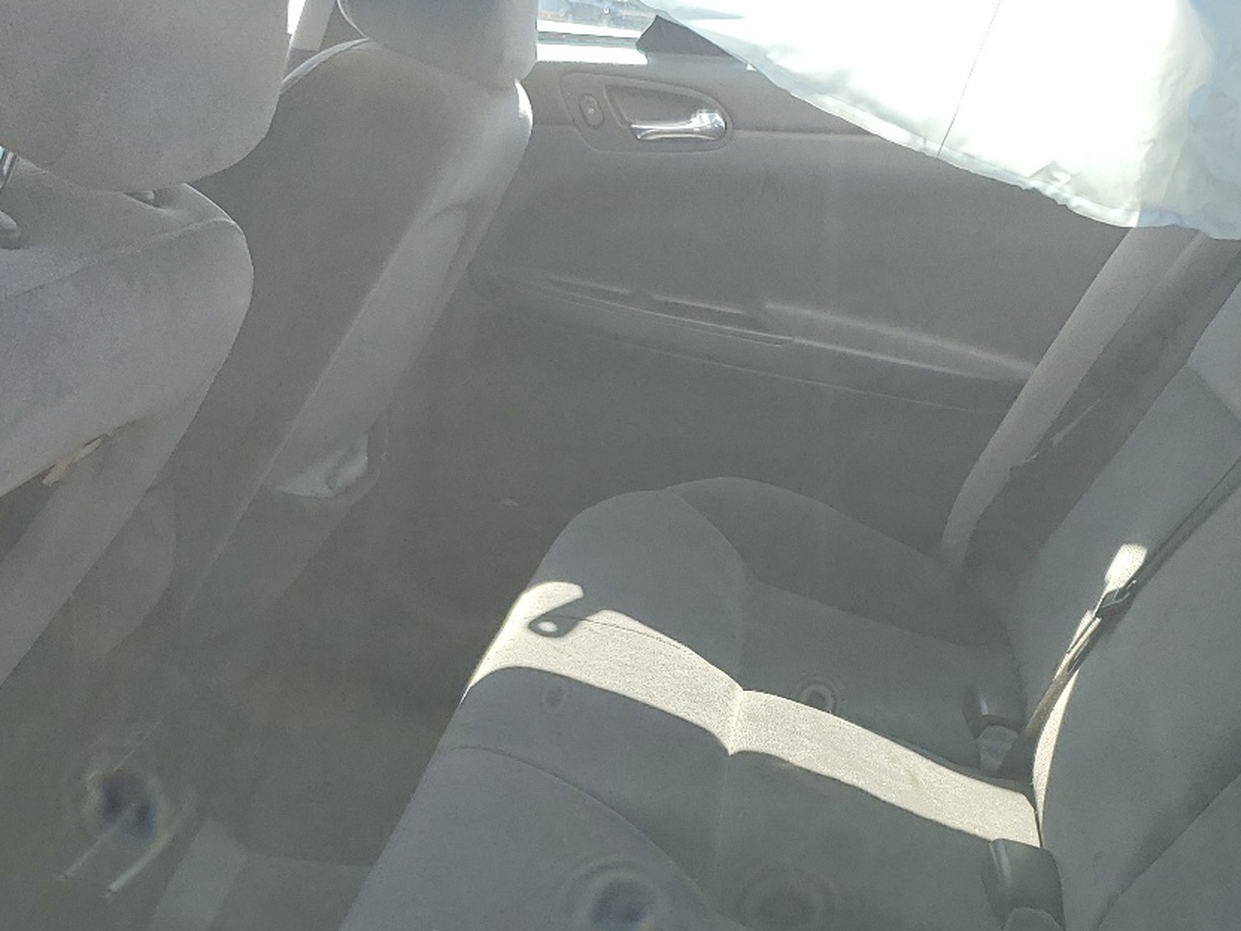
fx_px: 1793
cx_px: 738
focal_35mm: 50
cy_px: 712
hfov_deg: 38.1
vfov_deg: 28.6
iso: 50
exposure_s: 1/588
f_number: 1.5
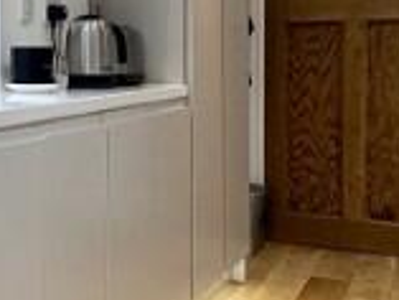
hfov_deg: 20.9
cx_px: -233
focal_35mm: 76
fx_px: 877
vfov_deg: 19.2
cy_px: 56
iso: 125
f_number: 2.2
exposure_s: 1/100
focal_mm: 2.22
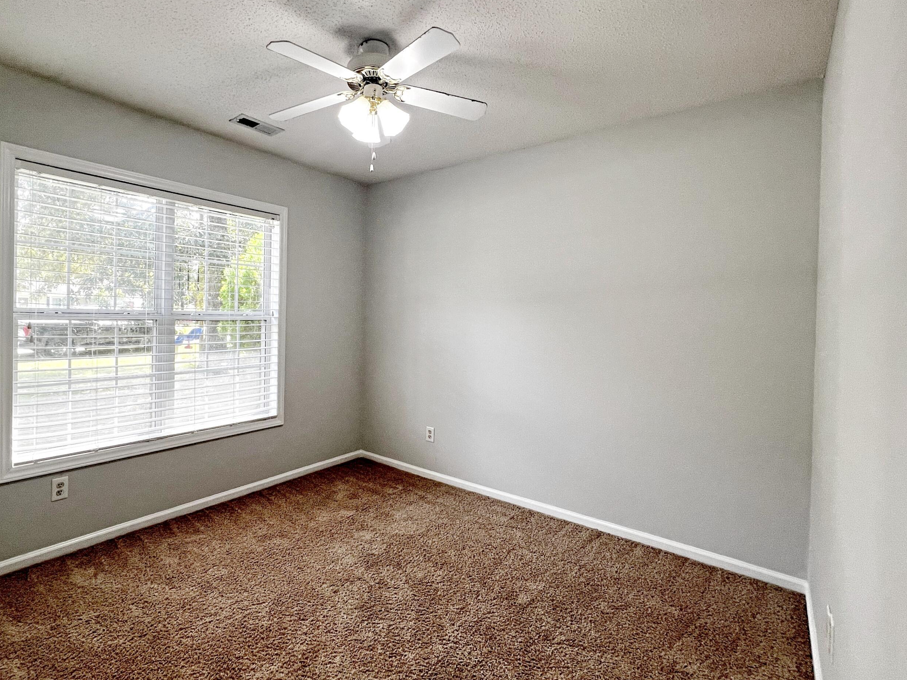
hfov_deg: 90.2
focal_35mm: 17
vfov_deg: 74.7
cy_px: 320
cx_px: 378
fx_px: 445
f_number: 1.8
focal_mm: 1.57
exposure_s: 1/99
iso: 64
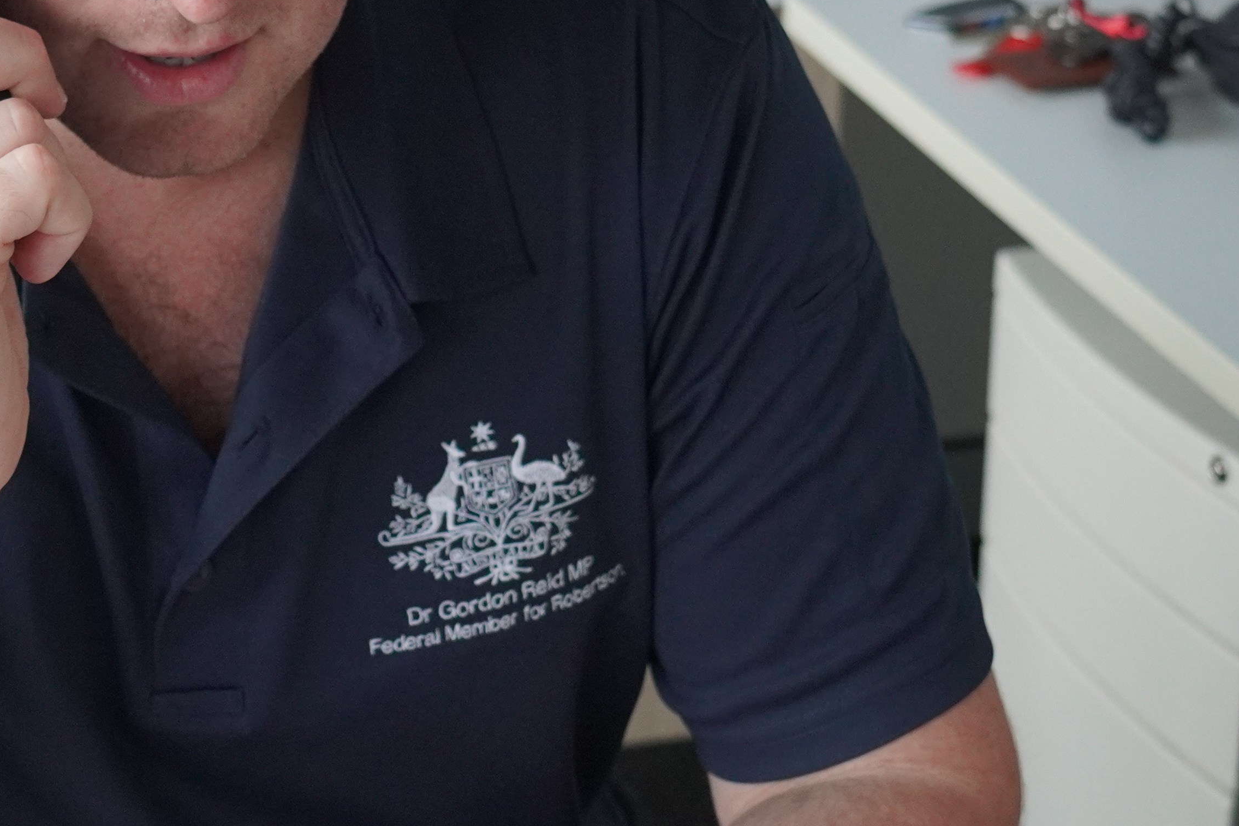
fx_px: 3820
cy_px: 263
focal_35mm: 111
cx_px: 263
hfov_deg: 18.3
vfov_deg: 12.3
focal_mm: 28
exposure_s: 1/160
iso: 1250
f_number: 4
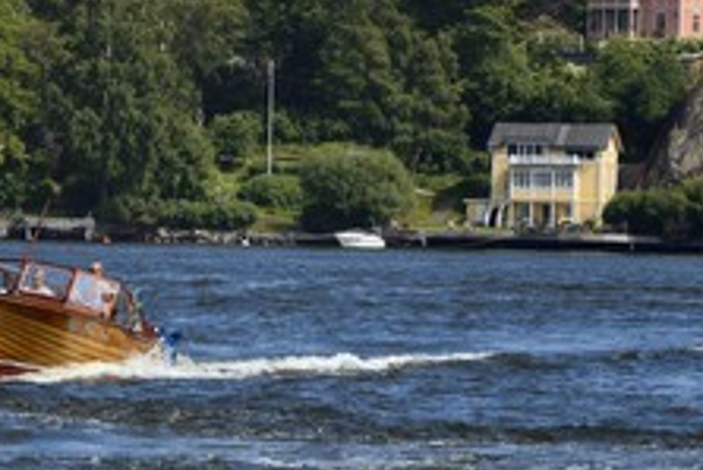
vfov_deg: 3.7
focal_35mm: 377
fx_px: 7366
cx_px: 214
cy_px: 73
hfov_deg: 5.5
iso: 200
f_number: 11
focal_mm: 200
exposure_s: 1/400
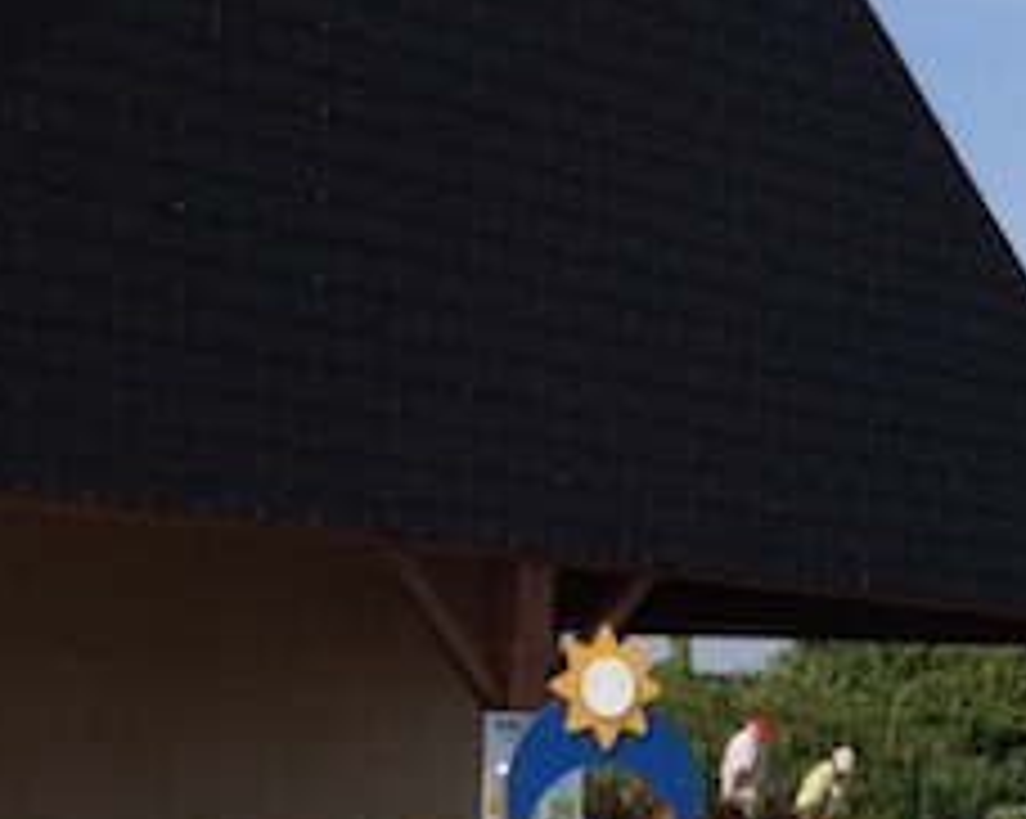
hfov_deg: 14.4
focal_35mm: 120
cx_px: 1768
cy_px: 1012
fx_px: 3641
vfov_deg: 12.5
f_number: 2.4
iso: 50
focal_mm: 4.28
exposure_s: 1/2513
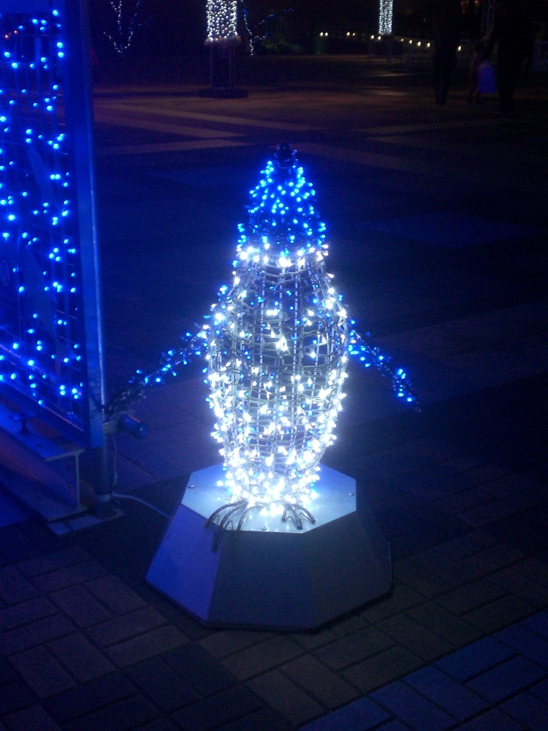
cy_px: 366
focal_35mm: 51
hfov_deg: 28.6
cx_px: 274
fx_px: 1076
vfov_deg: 37.5
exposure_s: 1/30
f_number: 3.6
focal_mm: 8.44
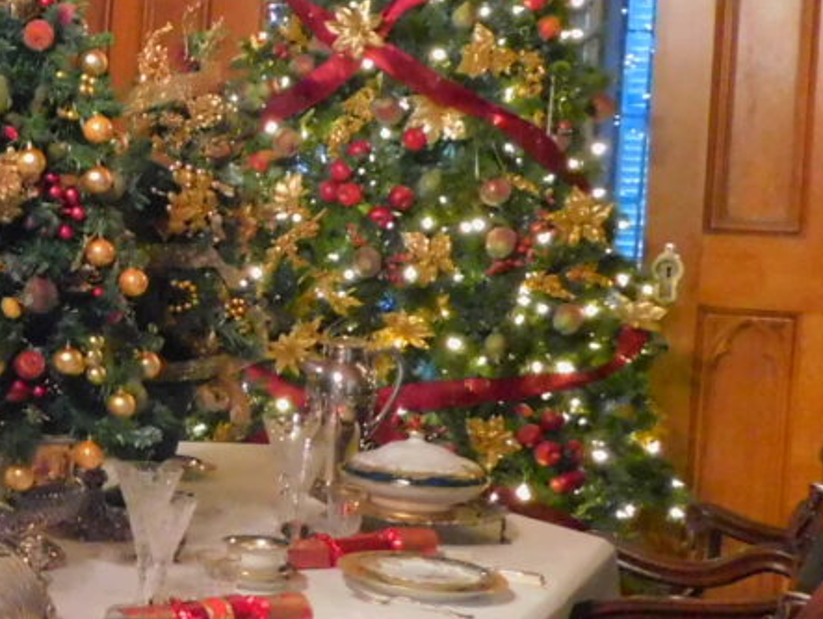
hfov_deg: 21.3
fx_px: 1975
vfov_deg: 17.8
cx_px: -249
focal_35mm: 83
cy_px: 322
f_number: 3
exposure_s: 1/8
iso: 640
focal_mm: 4
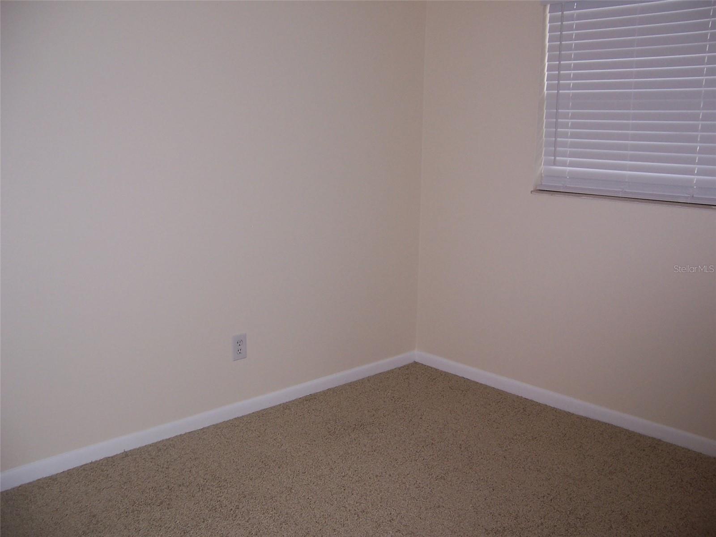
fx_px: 683
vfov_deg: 42.9
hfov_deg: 55.4
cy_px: 268
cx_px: 358
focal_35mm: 33
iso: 80
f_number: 2.8
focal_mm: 5.5
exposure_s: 1/60
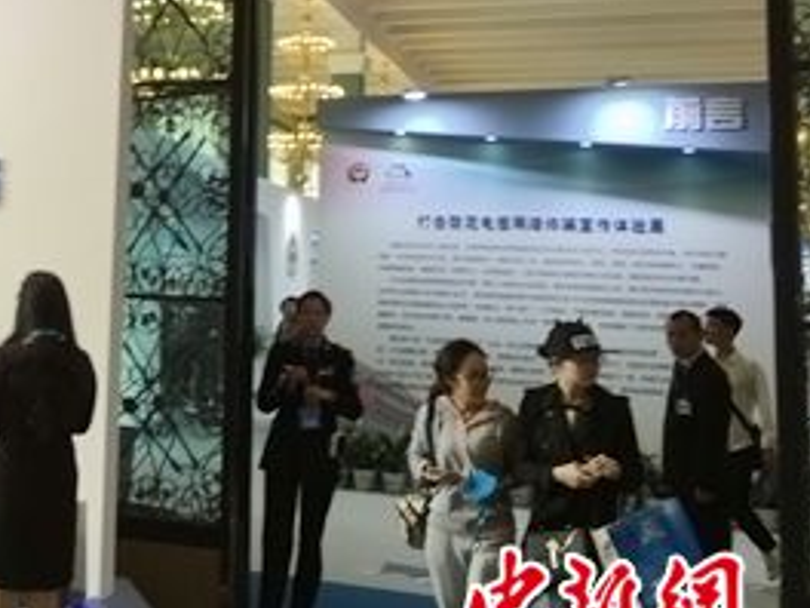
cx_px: 92
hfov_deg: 33.2
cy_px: 164
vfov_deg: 26.3
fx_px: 1287
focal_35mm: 55
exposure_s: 1/50
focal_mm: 4.15
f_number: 2.2
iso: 32
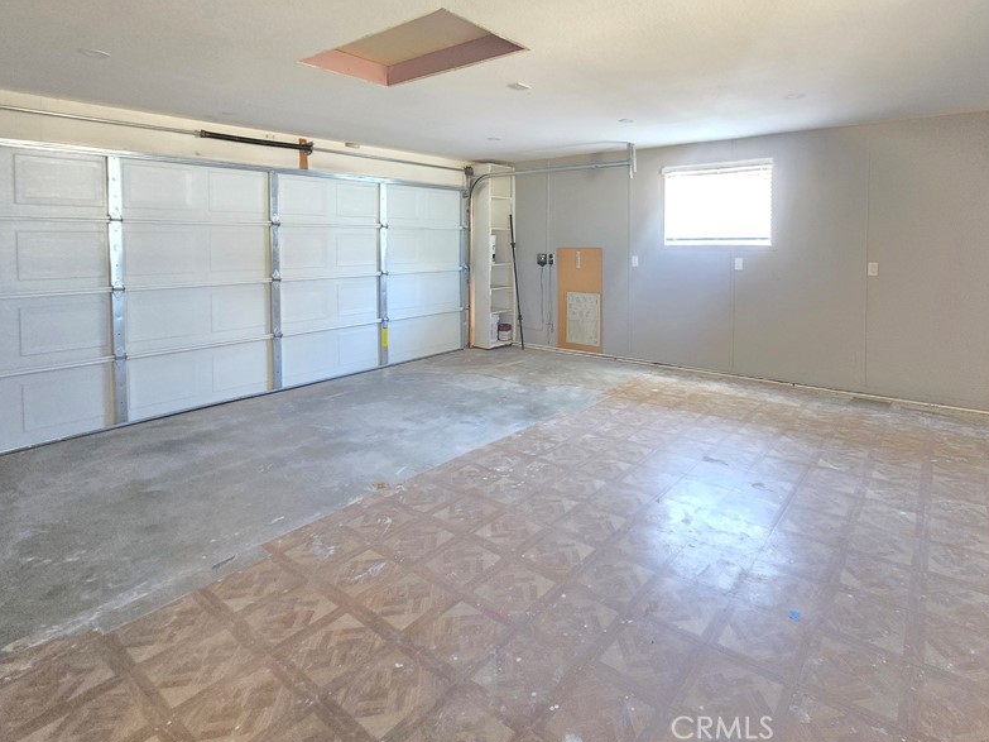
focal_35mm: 17
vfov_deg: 72.9
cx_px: 576
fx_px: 486
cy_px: 260
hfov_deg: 90.2
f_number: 2.2
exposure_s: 1/24
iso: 1600
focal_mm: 2.2
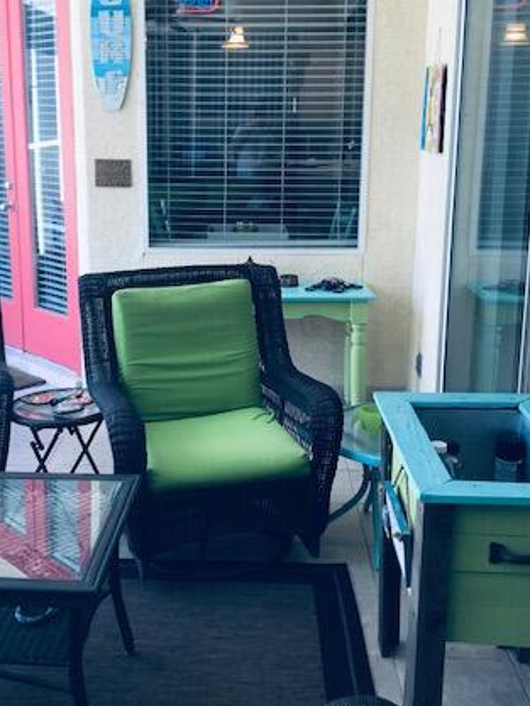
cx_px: 195
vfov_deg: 43.7
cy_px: 298
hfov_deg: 33.4
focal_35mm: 43
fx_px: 877
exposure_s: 1/120
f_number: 1.8
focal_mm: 3.99
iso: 20
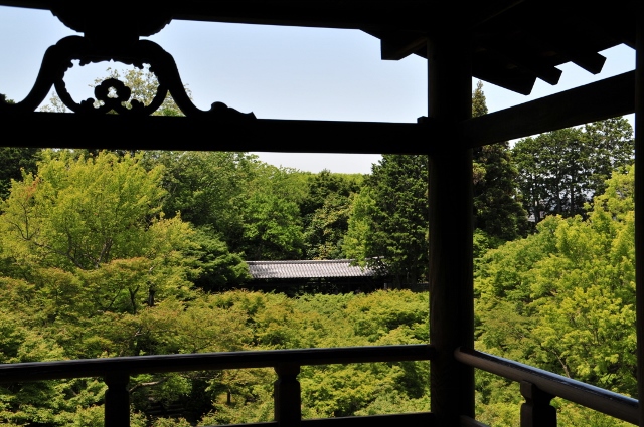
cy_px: 214
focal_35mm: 52
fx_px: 938
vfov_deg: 25.7
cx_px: 322
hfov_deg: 37.9
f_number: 9
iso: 200
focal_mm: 35
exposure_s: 1/320
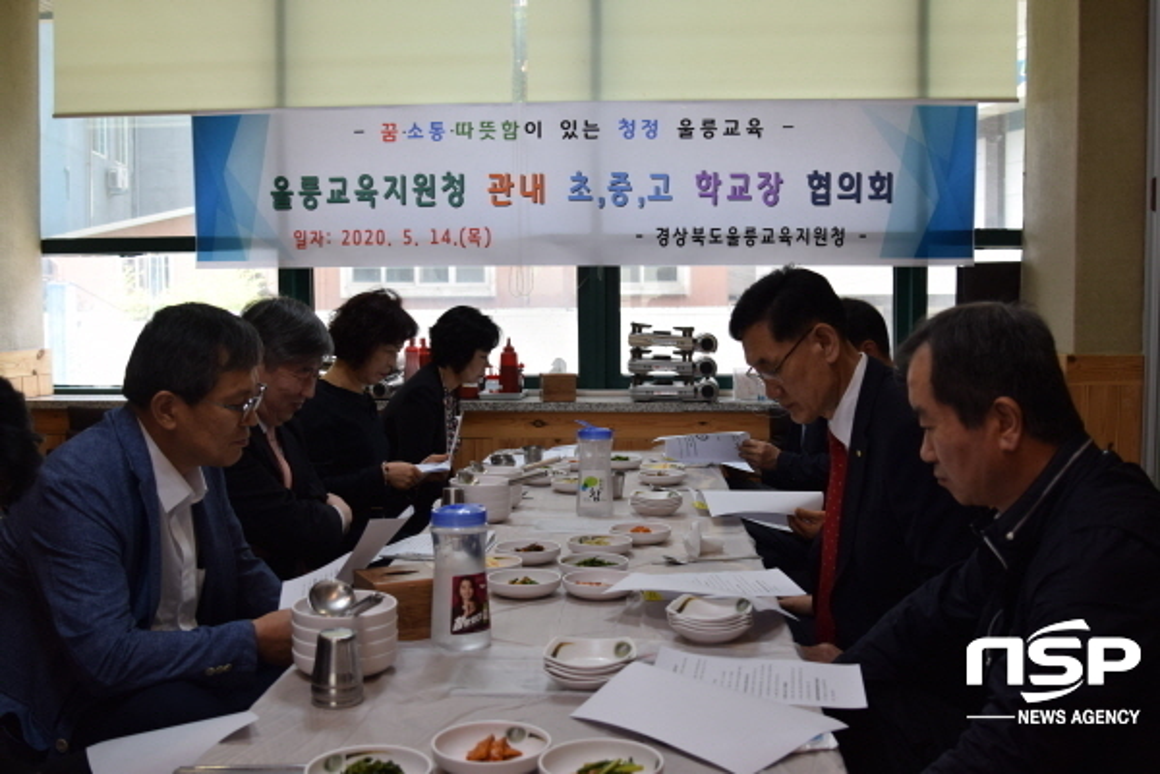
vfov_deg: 36.9
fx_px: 1160
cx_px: 580
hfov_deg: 53.1
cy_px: 387
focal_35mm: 36
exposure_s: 1/40
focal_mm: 24
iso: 100
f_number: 4
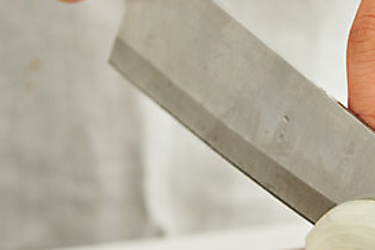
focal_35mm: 153
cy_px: 184
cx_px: 359
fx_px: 1595
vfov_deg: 9.0
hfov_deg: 13.3
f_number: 5.6
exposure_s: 1/250
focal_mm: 70
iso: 400
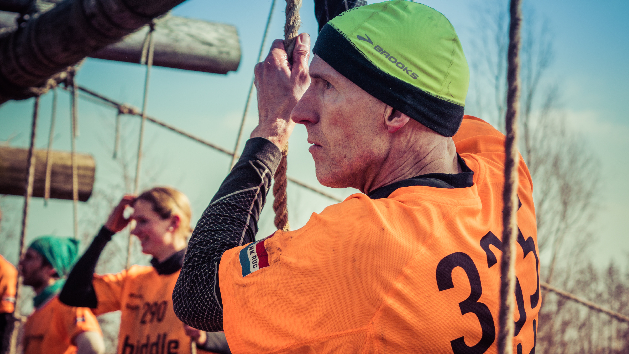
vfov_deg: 14.0
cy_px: 206
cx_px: 315
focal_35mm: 87
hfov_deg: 24.6
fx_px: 1443
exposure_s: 1/800
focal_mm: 55
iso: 200
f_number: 5.6
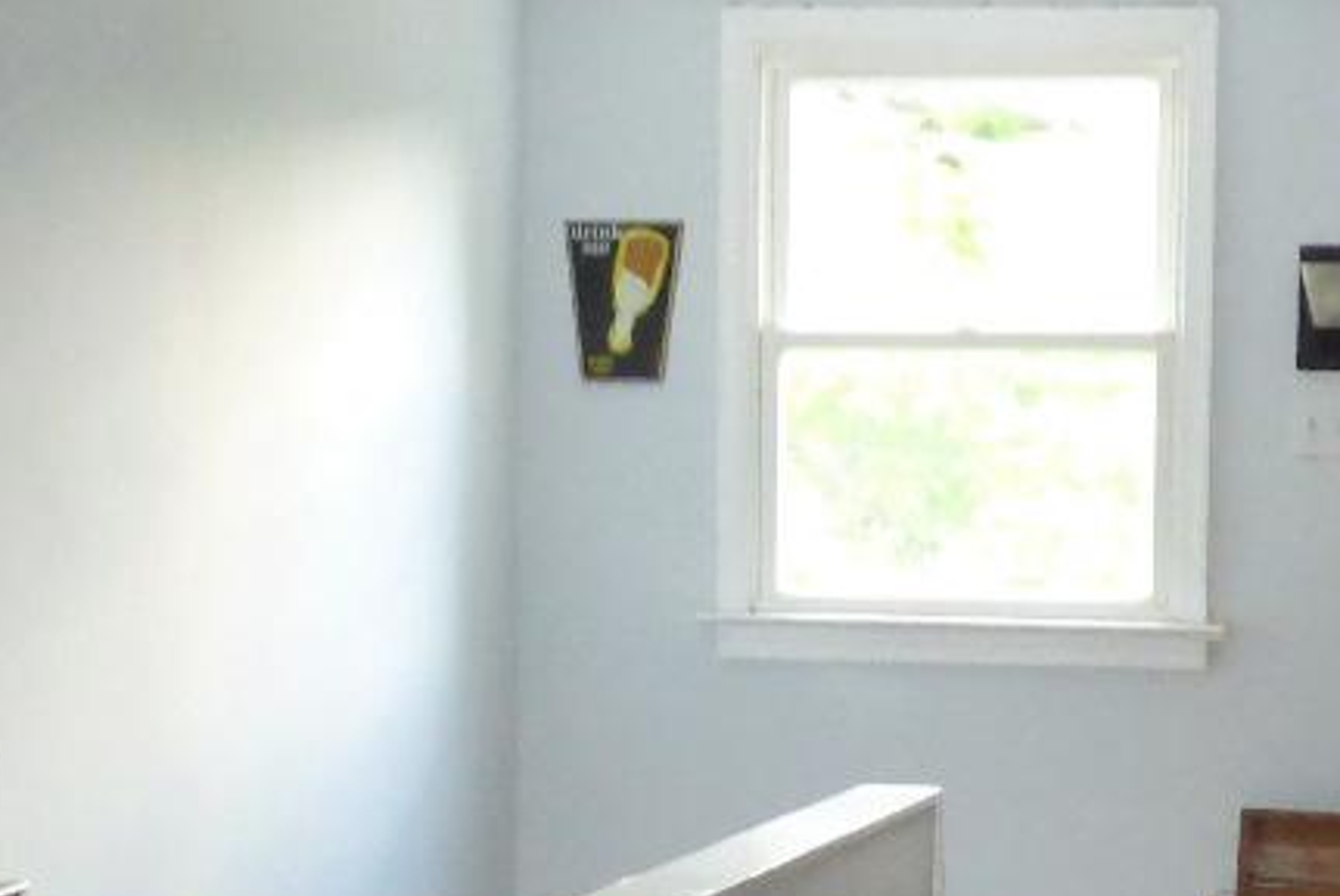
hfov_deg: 16.4
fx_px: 4656
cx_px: 647
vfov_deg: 10.7
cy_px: 1176
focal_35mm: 125
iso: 640
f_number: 3.4
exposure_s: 1/60
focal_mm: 6.18
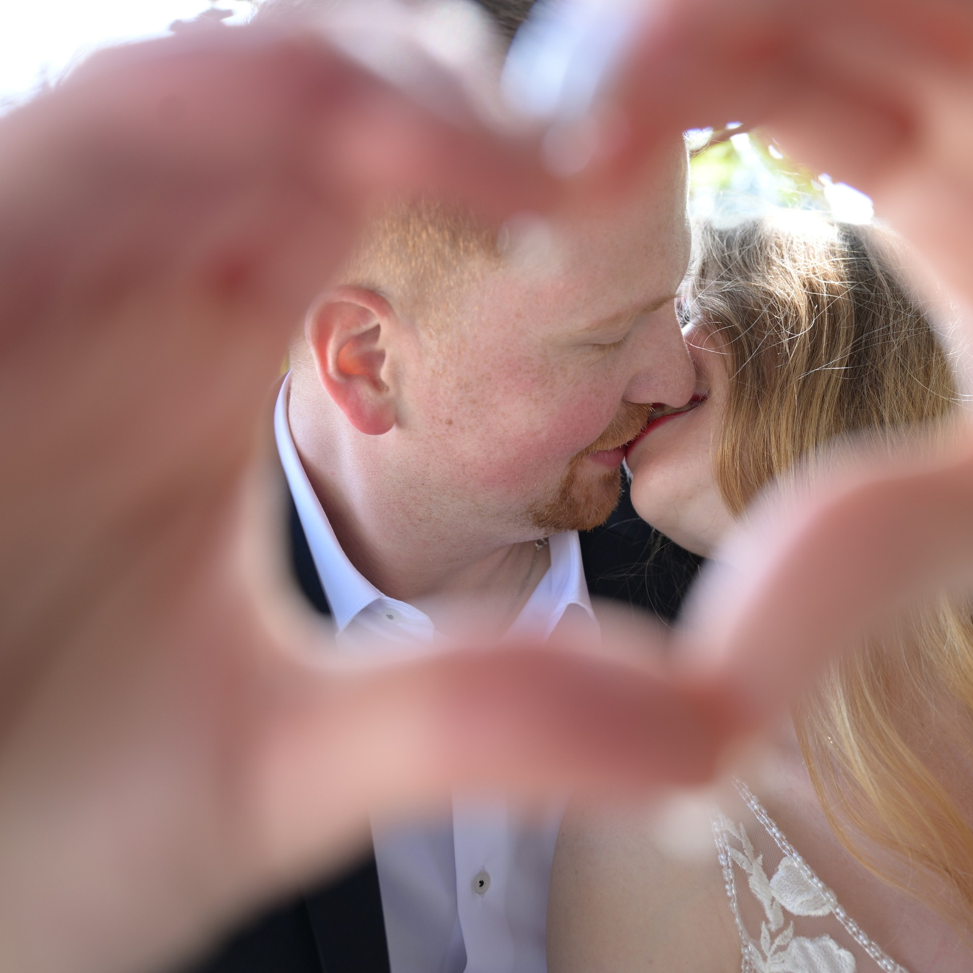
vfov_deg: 40.9
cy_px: 486
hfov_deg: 40.5
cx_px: 642
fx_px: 1304
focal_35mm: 41
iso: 125
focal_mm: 32
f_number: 3.5
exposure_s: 1/100
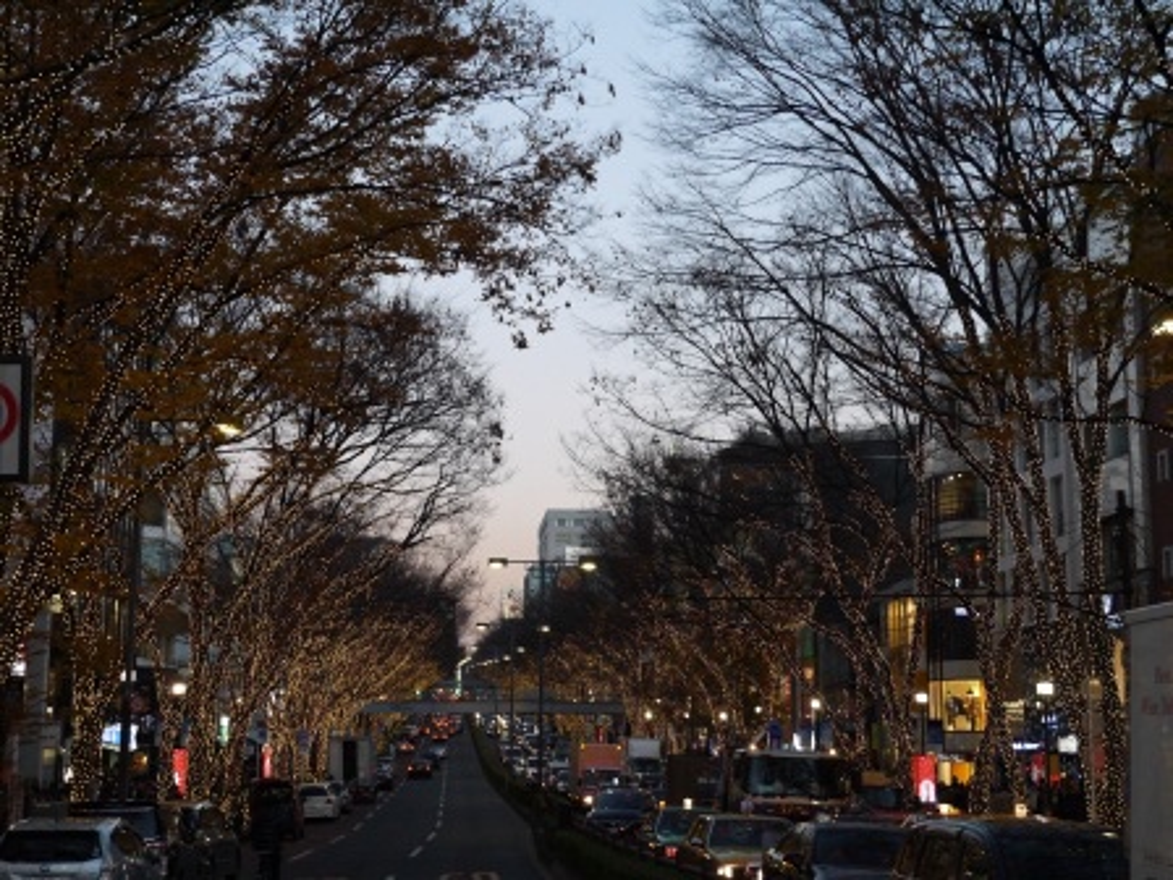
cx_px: 586
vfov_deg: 27.0
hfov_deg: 35.5
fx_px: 1830
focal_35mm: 54
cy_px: 440
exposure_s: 1/60
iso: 640
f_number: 5.1
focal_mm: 27
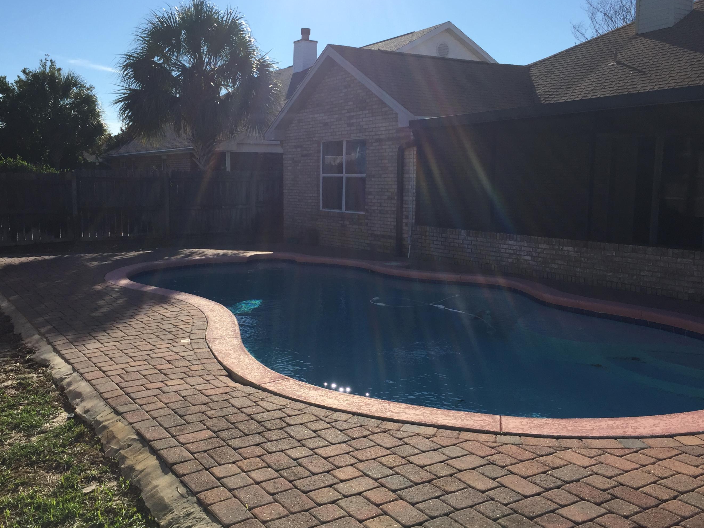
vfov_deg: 42.9
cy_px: 267
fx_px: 671
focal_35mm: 33
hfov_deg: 55.2
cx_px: 310
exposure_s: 1/2825
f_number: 2.2
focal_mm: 4.15
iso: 32
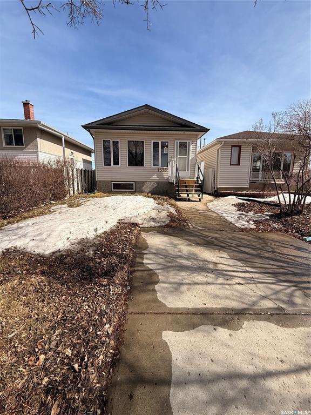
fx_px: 168
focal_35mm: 14
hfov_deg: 85.7
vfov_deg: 102.1
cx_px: 156
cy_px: 208
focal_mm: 2.22
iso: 50
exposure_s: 1/2092
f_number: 2.2
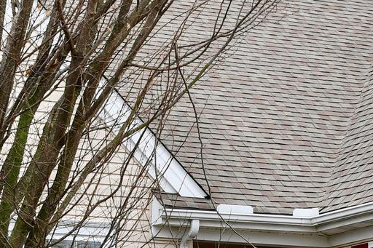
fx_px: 1864
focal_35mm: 180
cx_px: 364
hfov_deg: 11.3
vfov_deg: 7.5
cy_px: 381
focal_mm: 30
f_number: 5.6
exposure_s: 1/250
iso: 320
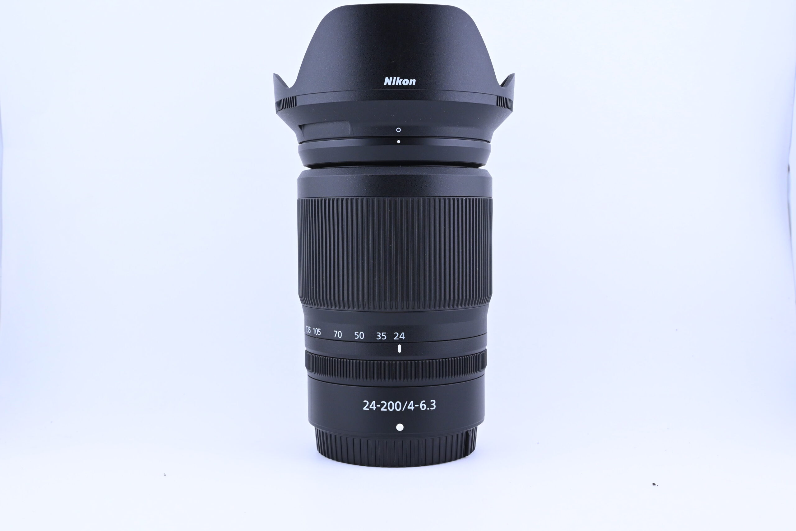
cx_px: 398
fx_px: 929
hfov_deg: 46.4
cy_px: 266
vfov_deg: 31.9
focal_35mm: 42
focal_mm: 28
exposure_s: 1/125
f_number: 11
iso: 640
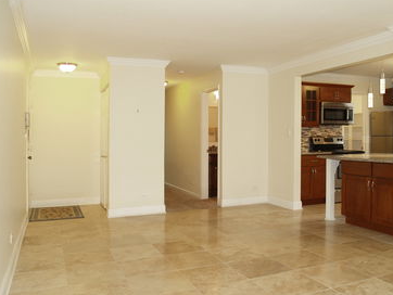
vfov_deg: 43.0
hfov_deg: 55.2
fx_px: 375
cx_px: 218
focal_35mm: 33
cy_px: 149
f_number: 3.5
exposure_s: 1/30
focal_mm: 14
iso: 200
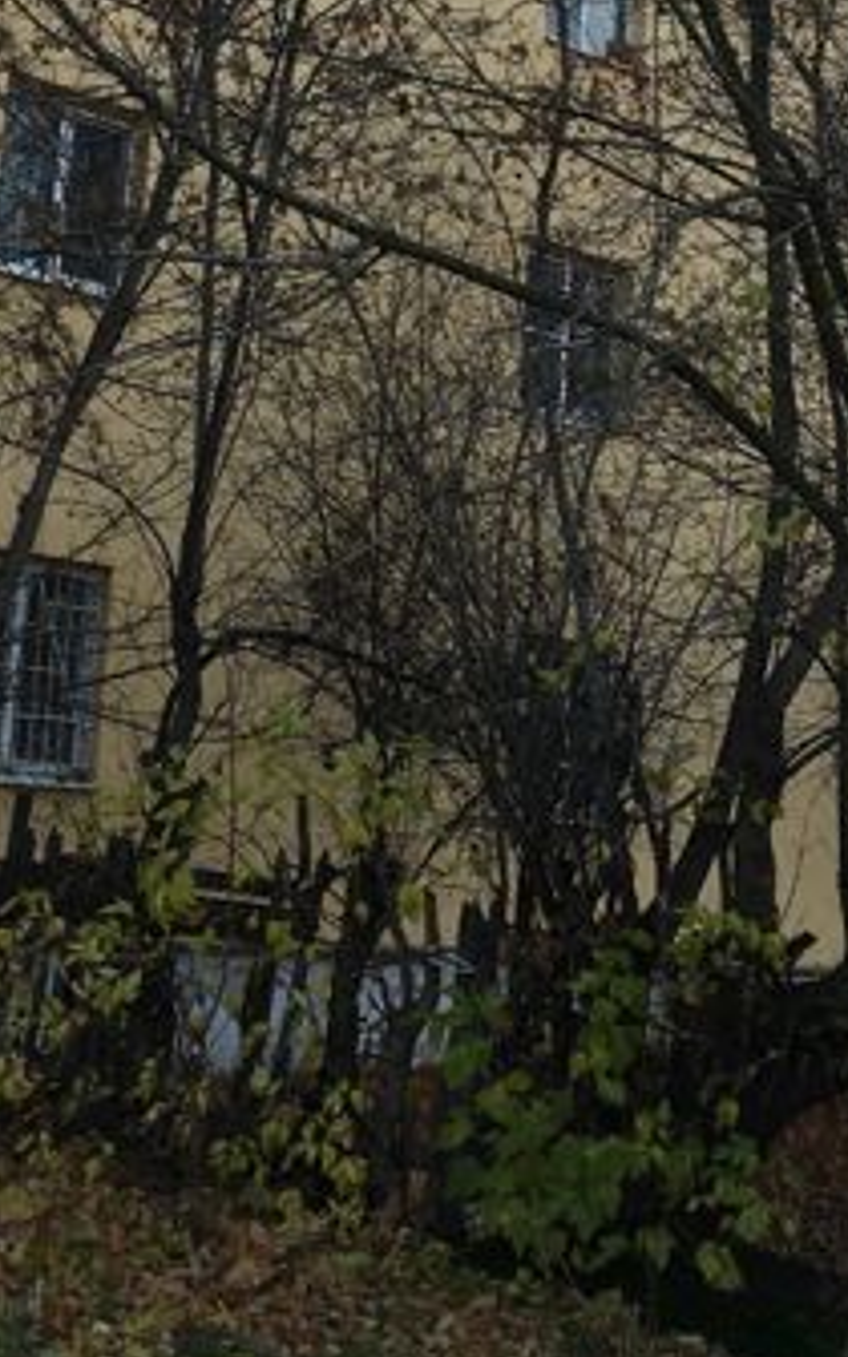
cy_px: 67
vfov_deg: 25.4
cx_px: 577
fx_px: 2884
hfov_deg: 16.7
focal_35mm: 78
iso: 25
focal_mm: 4.15
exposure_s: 1/174
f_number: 2.2
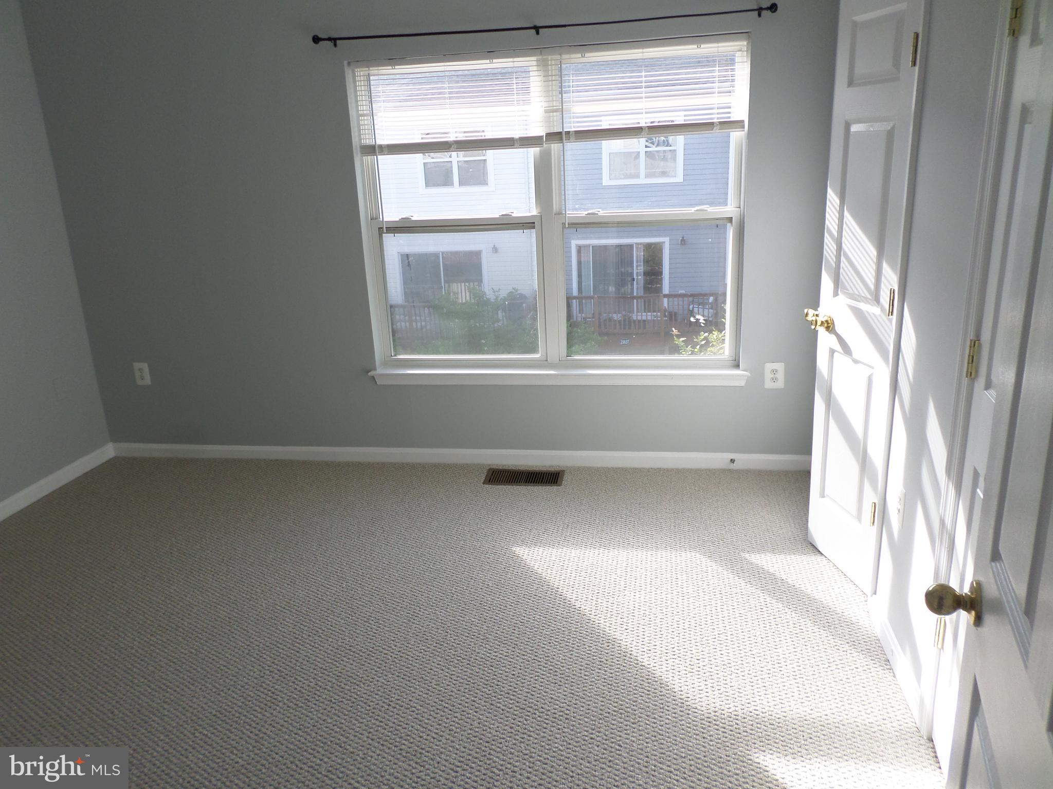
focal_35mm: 25
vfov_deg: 54.9
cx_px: 526
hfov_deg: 69.4
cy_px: 394
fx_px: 760
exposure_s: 1/250
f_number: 2.5
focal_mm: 4.5
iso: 80
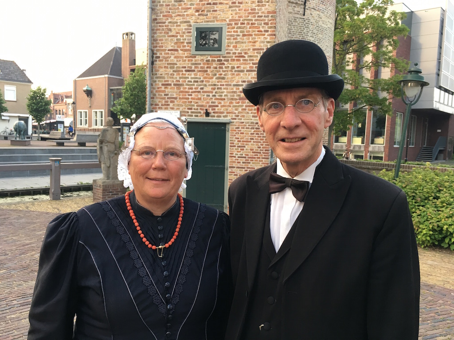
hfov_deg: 61.7
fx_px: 380
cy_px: 170
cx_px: 227
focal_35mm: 29
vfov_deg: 48.2
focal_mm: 4.15
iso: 40
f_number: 2.2
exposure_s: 1/33
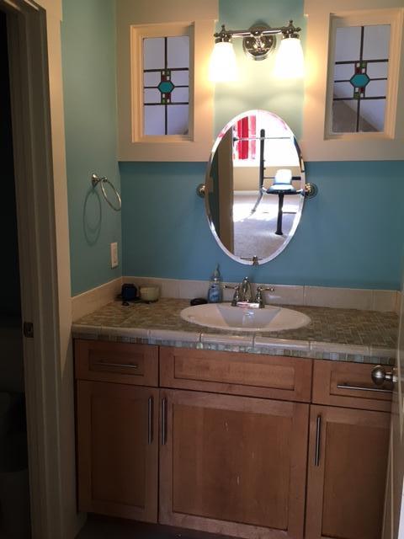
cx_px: 202
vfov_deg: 61.7
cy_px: 270
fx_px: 451
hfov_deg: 48.2
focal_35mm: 29
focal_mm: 4.15
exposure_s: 1/30
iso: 32
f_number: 2.2
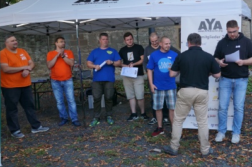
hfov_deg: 43.4
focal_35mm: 45
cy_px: 75
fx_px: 315
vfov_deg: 29.8
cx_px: 154
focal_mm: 24
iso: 400
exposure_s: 1/160
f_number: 4
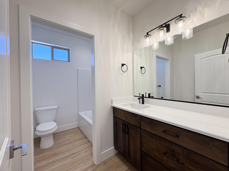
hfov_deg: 102.1
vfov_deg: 85.7
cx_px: 114
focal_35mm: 14
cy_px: 86
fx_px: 93
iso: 50
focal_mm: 2.22
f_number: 2.2
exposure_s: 1/120
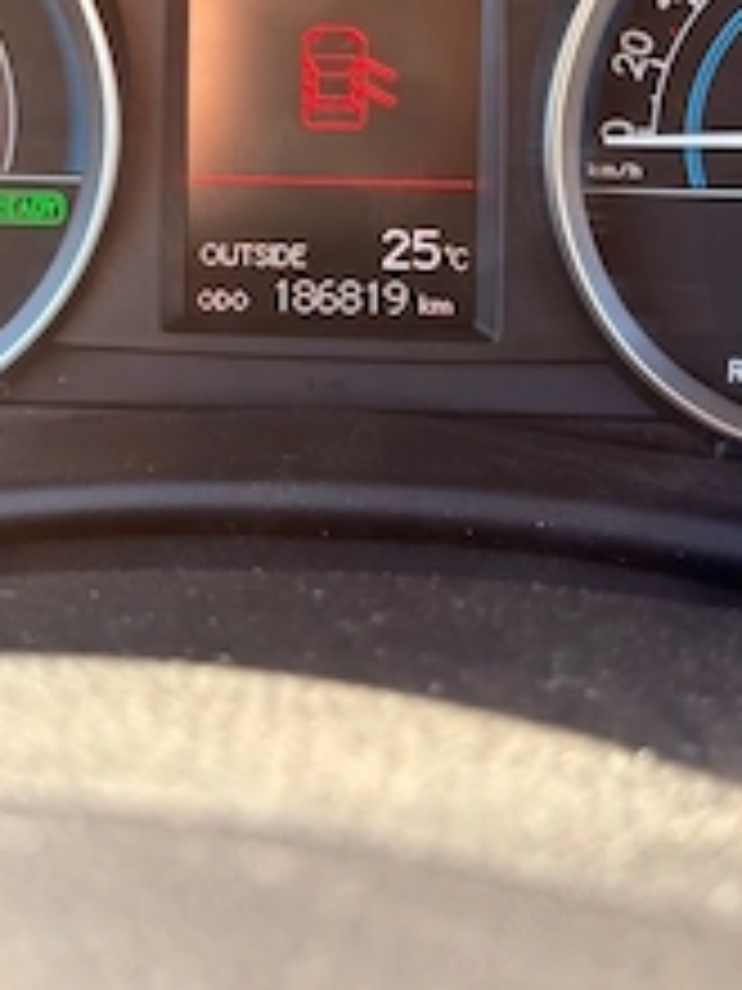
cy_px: 230
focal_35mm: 71
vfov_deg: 27.0
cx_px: 328
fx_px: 2029
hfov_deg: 20.7
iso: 160
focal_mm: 6.76
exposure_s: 1/158
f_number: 1.78
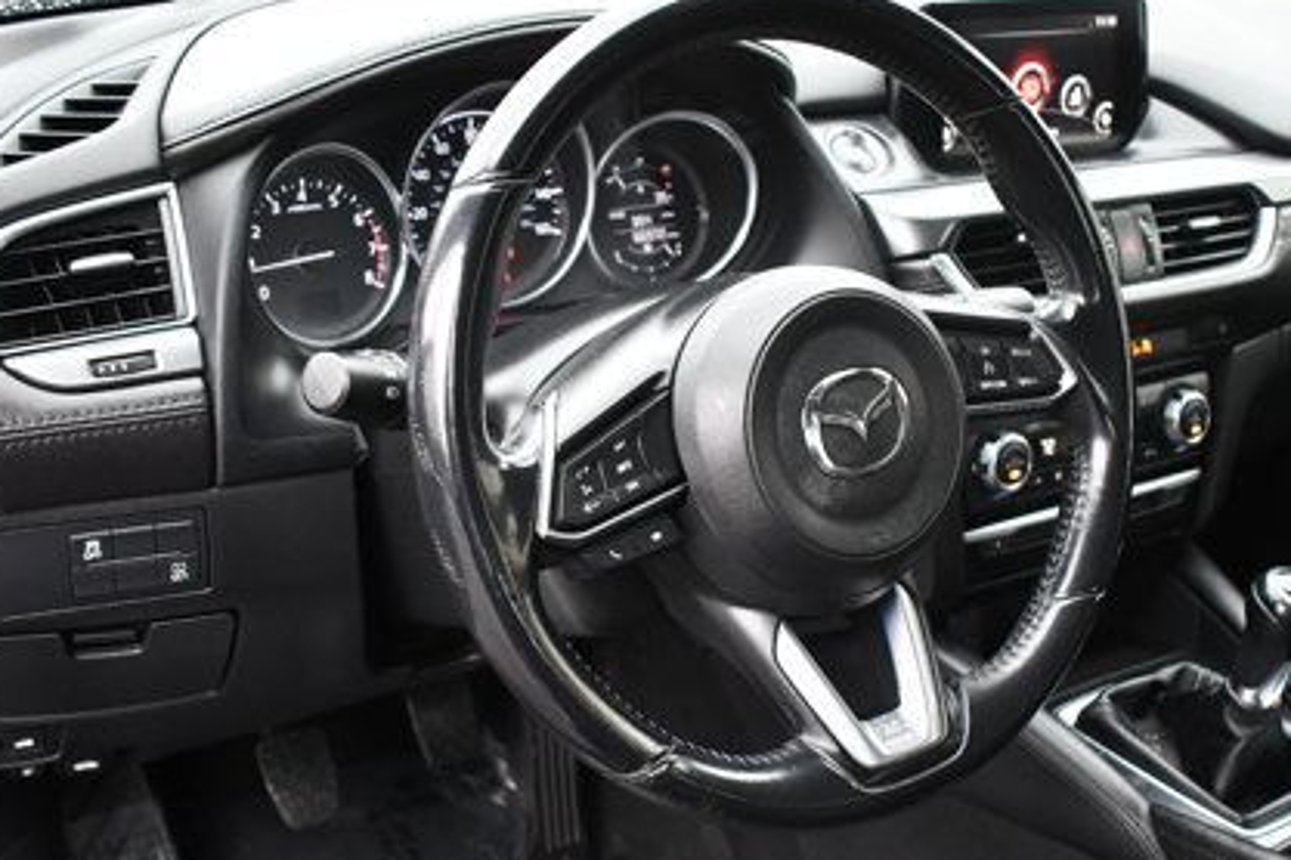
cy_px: 527
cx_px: 771
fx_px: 1649
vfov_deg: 29.2
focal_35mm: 46
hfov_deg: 42.6
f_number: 3.8
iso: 1600
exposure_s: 1/125
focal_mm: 20
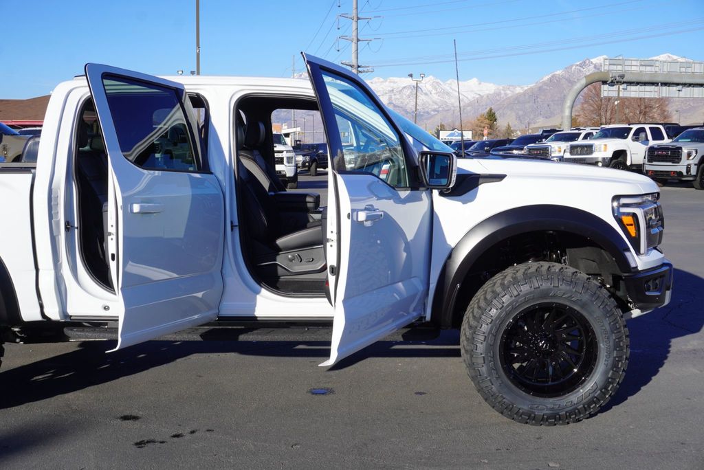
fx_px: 792
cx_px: 352
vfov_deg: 33.1
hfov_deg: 47.9
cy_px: 235
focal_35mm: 40
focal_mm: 27
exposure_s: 1/125
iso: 100
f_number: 10
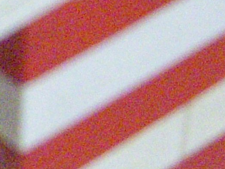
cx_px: -291
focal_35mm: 224
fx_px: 1456
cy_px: 105
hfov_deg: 8.2
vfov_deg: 6.6
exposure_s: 1/25
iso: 1600
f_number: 3.3
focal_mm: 6.3
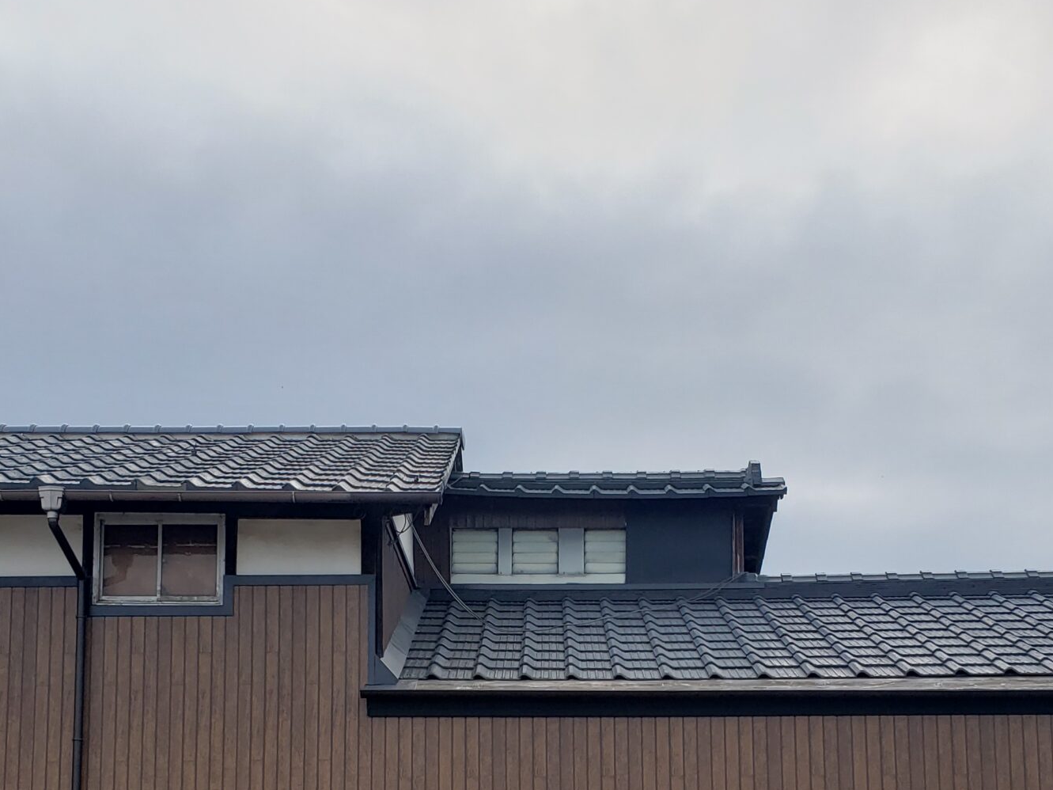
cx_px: 429
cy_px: 724
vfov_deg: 27.9
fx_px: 1521
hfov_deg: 38.1
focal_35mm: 50
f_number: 2.4
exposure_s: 1/904
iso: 50
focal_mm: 4.3
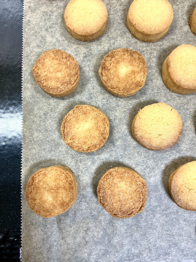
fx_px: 211
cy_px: 131
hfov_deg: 49.7
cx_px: 98
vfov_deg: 63.4
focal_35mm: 28
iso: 100
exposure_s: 1/60
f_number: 1.8
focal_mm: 3
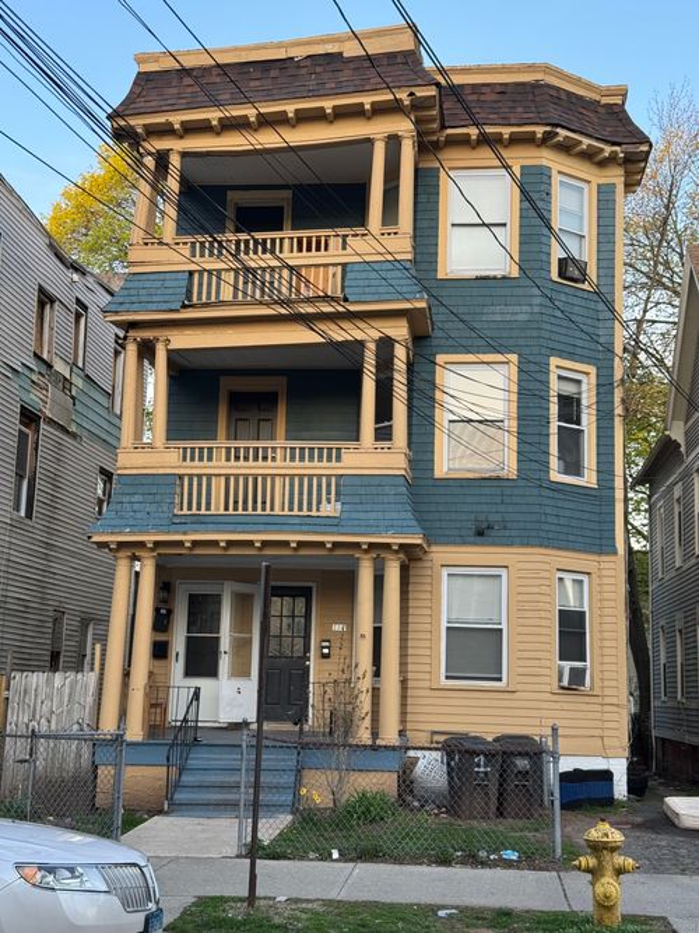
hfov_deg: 30.3
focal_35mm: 48
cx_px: 350
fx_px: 1293
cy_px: 466
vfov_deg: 39.7
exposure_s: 1/223
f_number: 1.78
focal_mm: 6.76
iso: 64
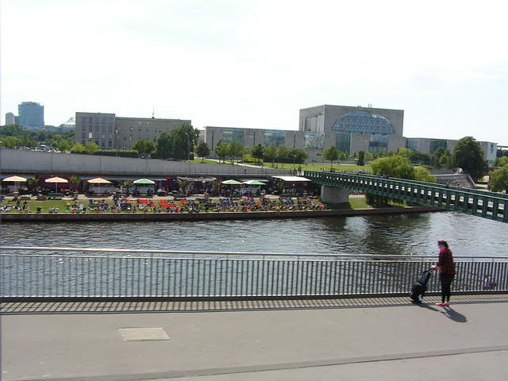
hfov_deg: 49.0
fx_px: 558
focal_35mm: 38
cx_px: 254
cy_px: 190
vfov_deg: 37.7
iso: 50
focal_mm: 6.3
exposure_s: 1/320
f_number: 5.6
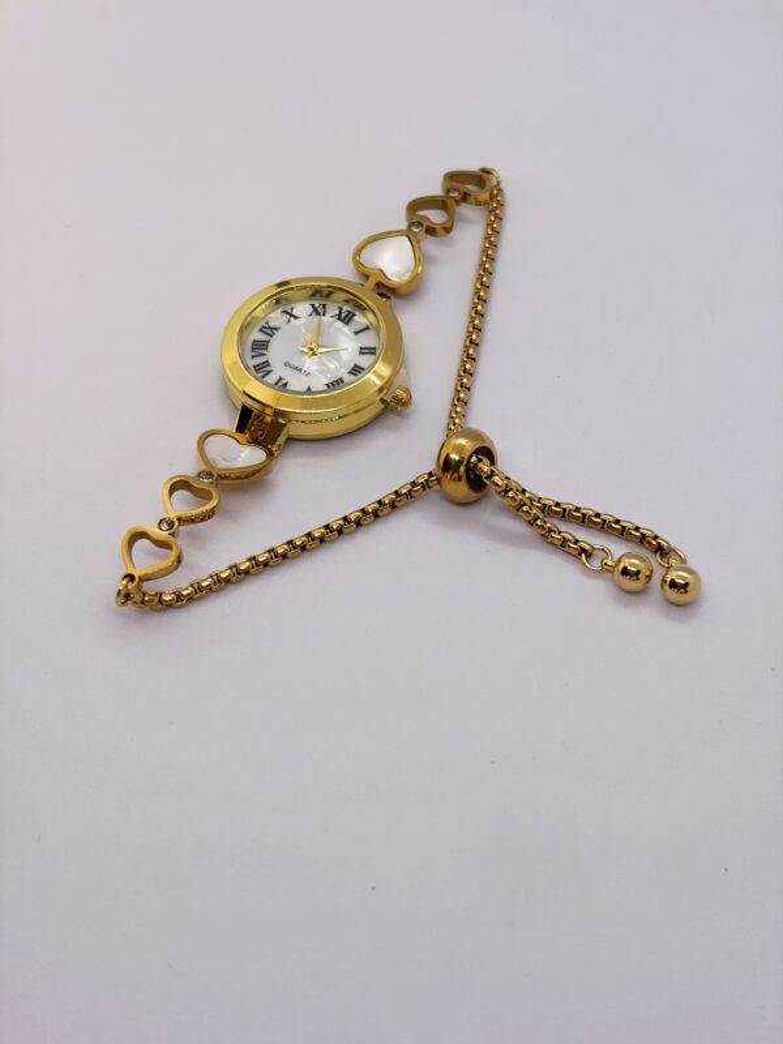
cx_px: 392
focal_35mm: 52
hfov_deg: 28.0
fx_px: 1568
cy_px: 522
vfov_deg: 36.8
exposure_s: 1/526
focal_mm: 5.96
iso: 32
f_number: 1.6
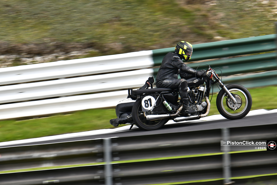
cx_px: 138
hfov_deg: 6.9
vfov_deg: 4.6
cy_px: 92
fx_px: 2308
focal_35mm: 300
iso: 320
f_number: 5.6
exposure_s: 1/200
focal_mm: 200
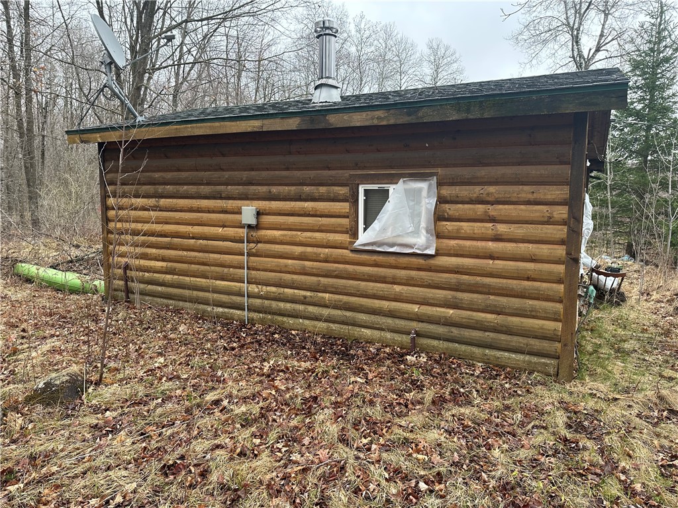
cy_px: 254
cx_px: 339
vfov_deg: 56.8
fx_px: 470
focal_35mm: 24
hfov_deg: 71.6
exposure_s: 1/368
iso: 80
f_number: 1.78
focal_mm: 6.86
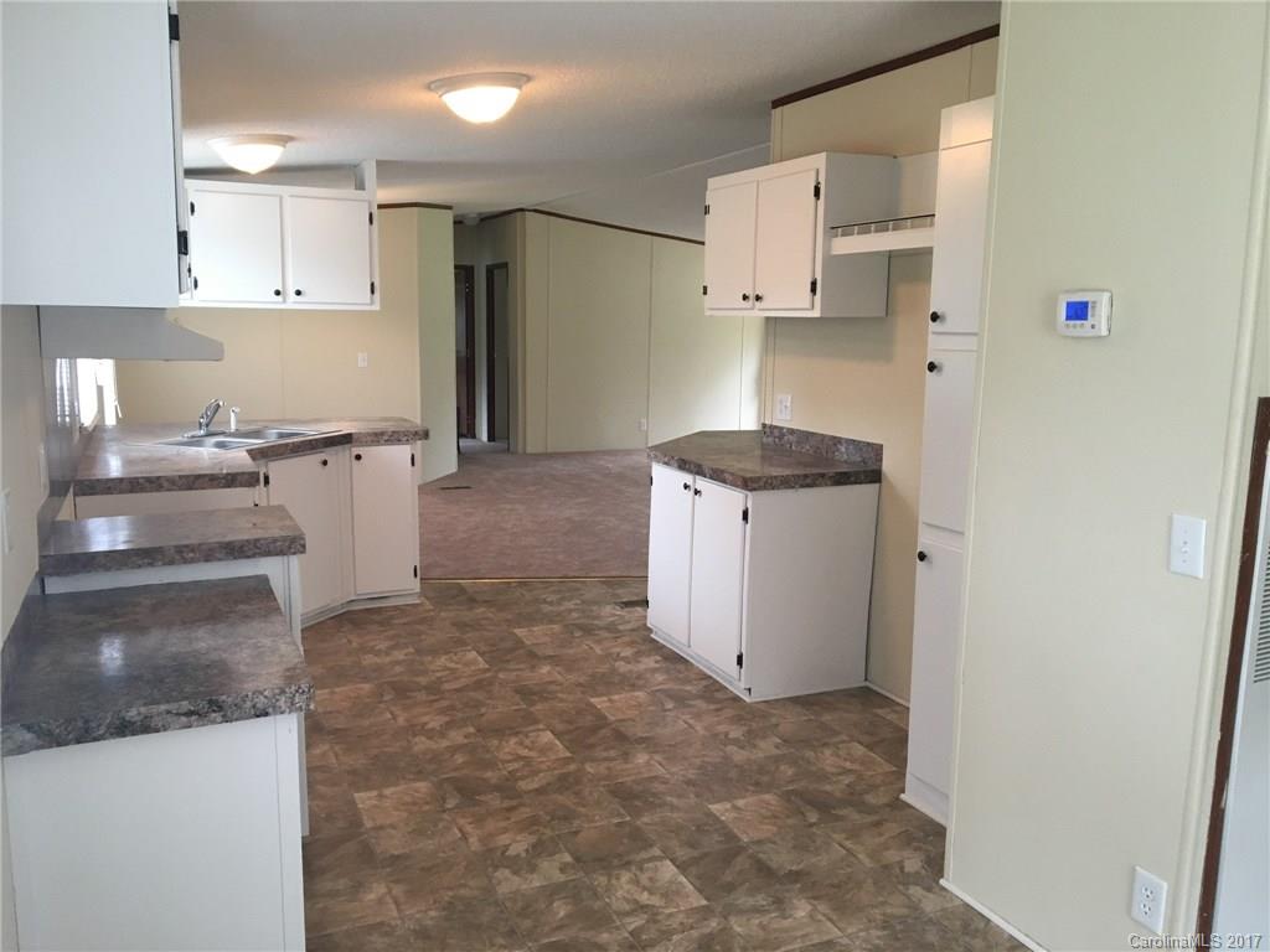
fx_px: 1064
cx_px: 635
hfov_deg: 61.7
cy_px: 476
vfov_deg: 48.2
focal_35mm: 29
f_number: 2.2
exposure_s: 1/30
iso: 100
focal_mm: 4.15
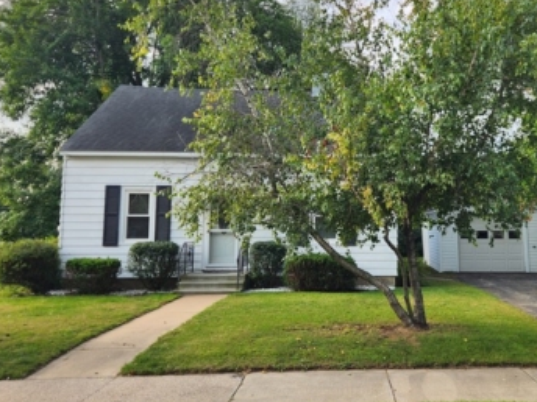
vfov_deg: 36.7
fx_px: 605
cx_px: 379
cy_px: 170
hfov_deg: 46.7
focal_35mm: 39
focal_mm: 5.4
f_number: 1.8
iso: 20
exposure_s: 1/703
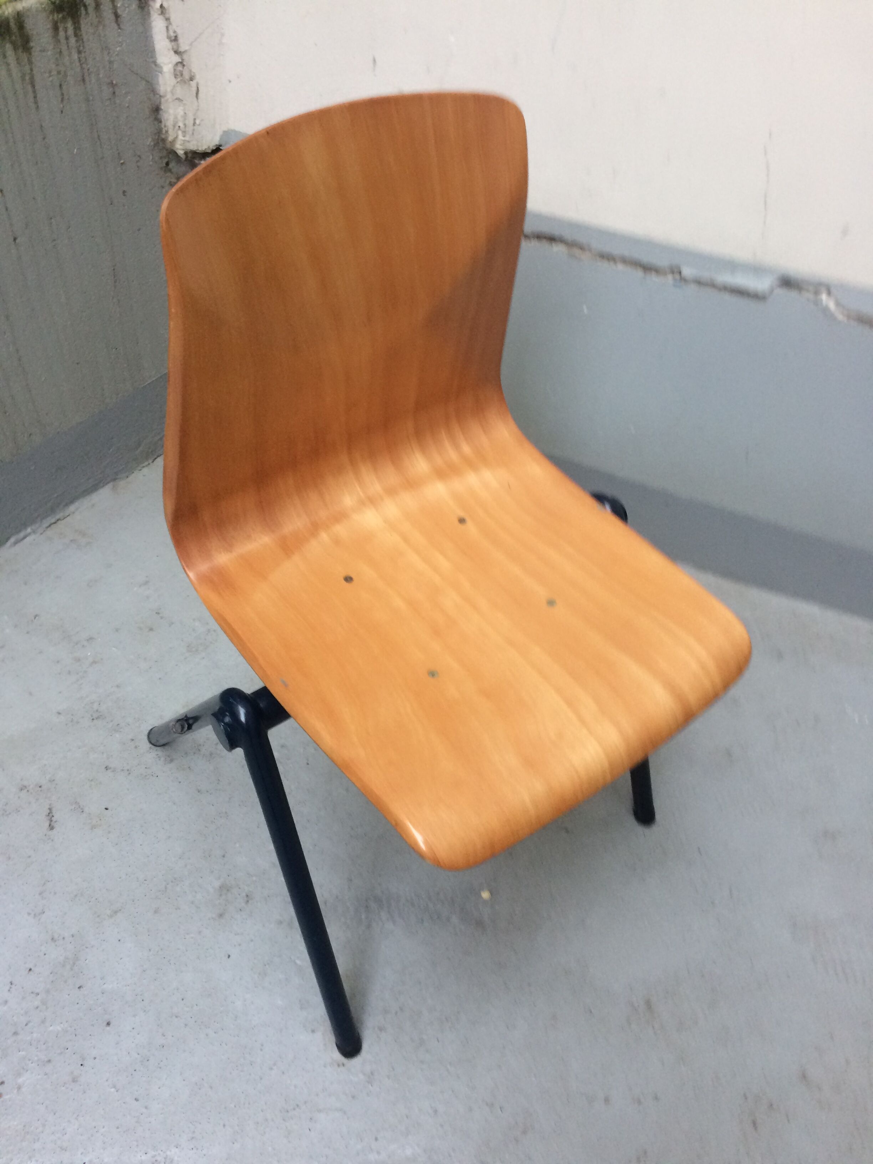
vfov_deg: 61.7
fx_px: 975
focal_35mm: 29
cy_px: 582
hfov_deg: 48.2
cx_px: 436
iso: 64
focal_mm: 4.15
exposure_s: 1/33
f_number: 2.2
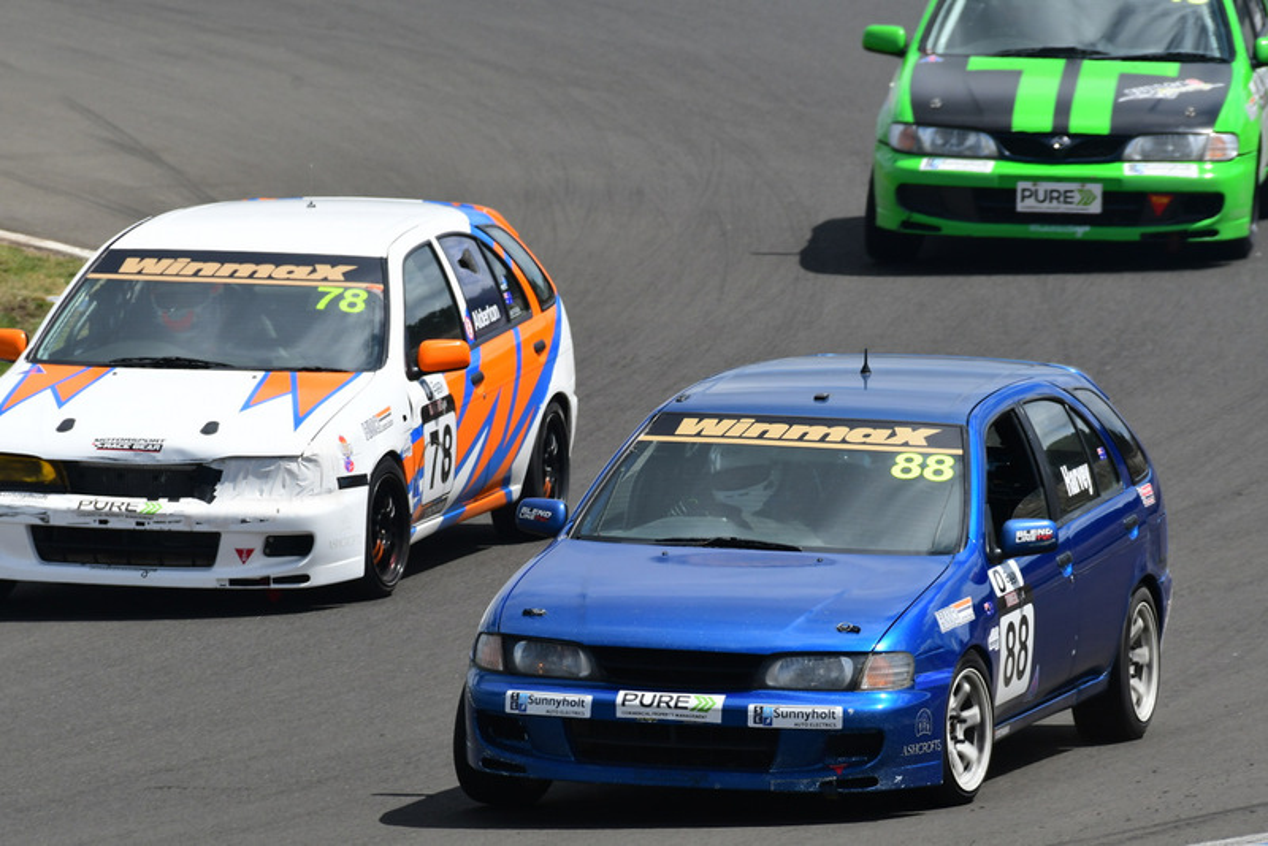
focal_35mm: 750
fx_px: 26425
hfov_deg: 2.7
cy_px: 423
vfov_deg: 1.8
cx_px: 634
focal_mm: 500
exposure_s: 1/640
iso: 250
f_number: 10
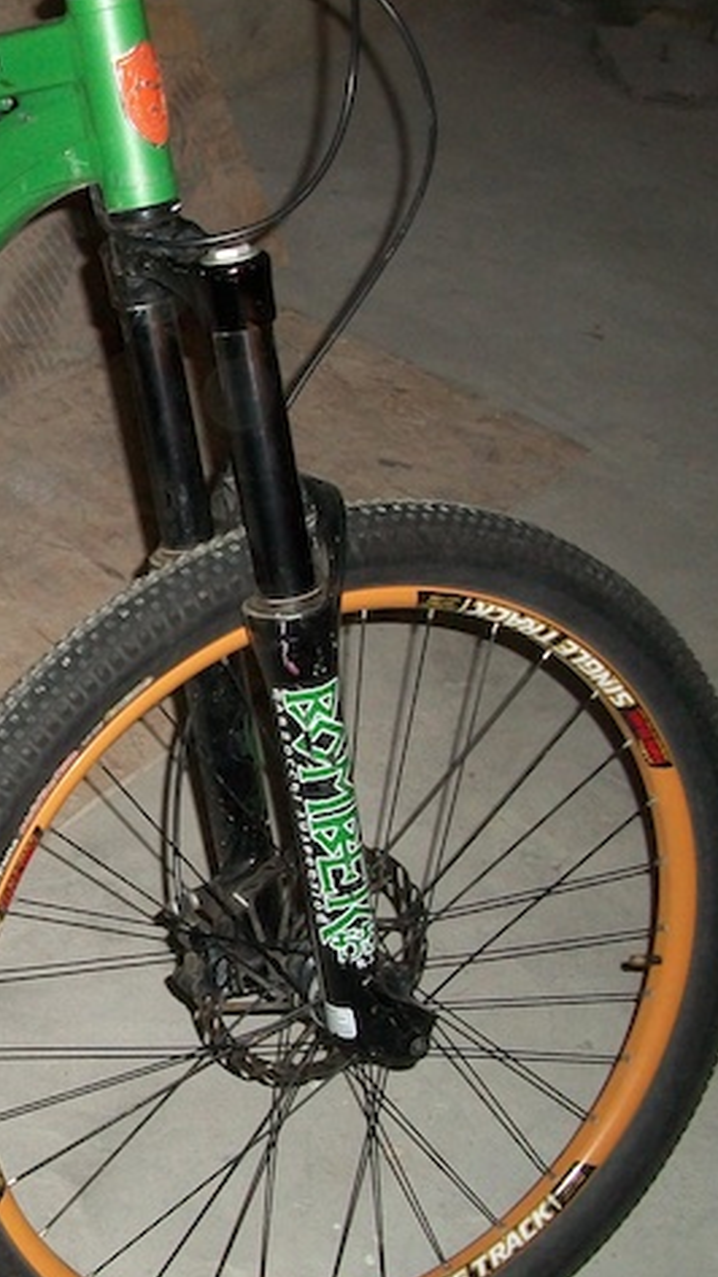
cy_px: 602
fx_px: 1997
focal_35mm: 59
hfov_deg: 19.3
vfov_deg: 35.4
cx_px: -135
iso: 160
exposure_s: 1/30
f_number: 2.9
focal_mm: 5.7
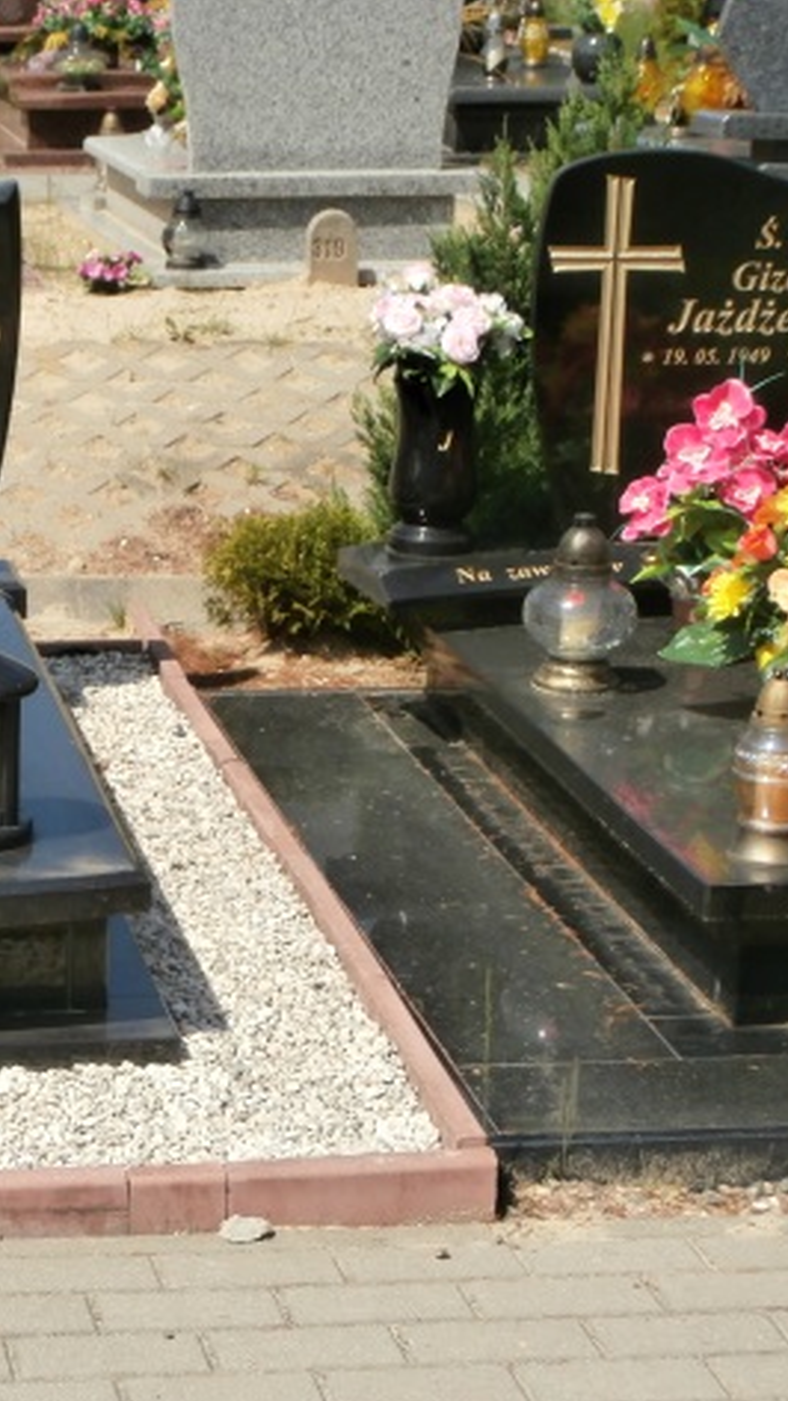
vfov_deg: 25.3
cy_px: 708
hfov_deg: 14.1
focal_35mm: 84
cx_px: -98
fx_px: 3121
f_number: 4.5
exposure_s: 1/800
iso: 100
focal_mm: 10.11
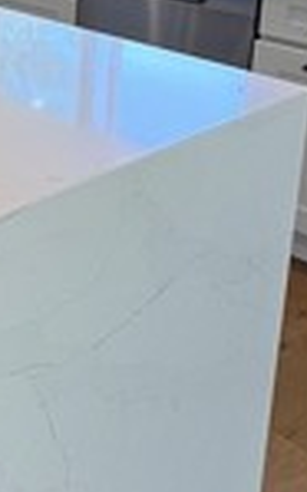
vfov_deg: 31.1
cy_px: -36
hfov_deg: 17.1
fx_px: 791
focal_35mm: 59
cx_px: -281
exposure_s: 1/60
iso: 160
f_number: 1.8
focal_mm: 1.57
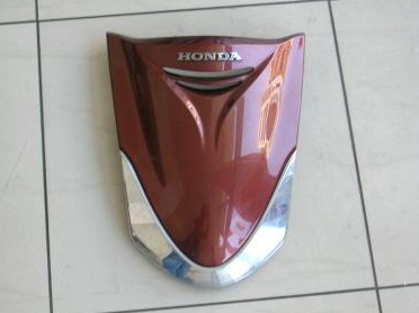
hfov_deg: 29.8
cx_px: 176
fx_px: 786
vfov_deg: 22.5
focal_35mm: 65
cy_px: 164
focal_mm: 9.1
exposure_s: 1/38.1
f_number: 3.4
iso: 50
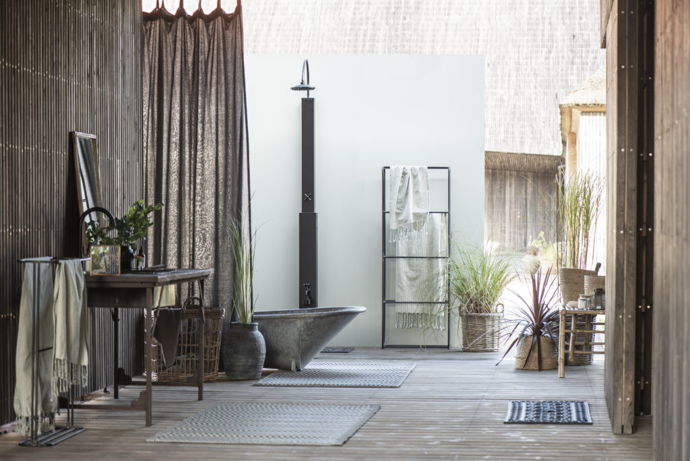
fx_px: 2014
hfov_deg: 19.4
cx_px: 345
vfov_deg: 13.1
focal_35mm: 105
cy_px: 230
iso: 250
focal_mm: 105
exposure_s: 1/60
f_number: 6.3
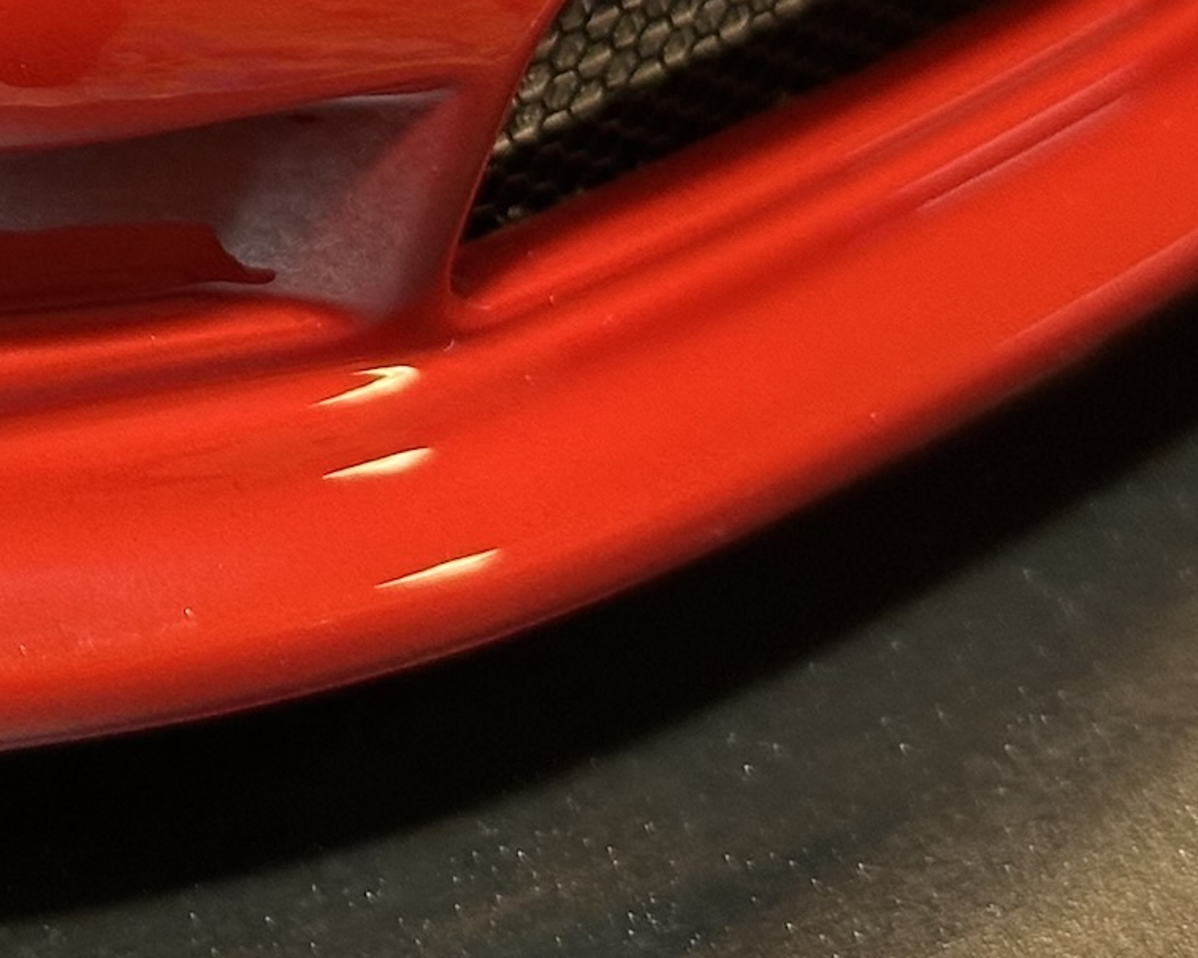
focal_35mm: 155
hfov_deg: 11.8
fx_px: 5496
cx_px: -686
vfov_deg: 9.7
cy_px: -370
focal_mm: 6.86
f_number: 1.78
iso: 160
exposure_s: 1/50
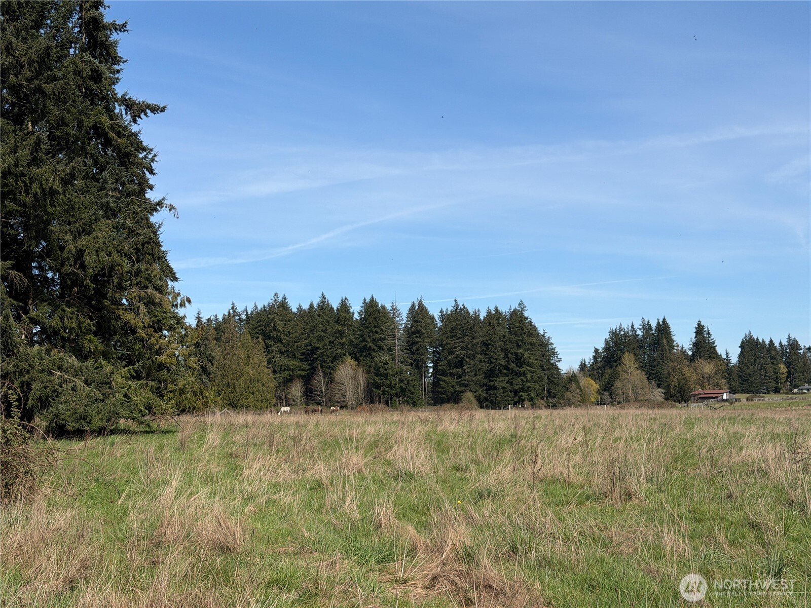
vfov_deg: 30.3
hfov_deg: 39.7
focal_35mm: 48
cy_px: 304
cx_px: 406
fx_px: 1125
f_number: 1.78
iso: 64
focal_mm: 6.76
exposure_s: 1/6024
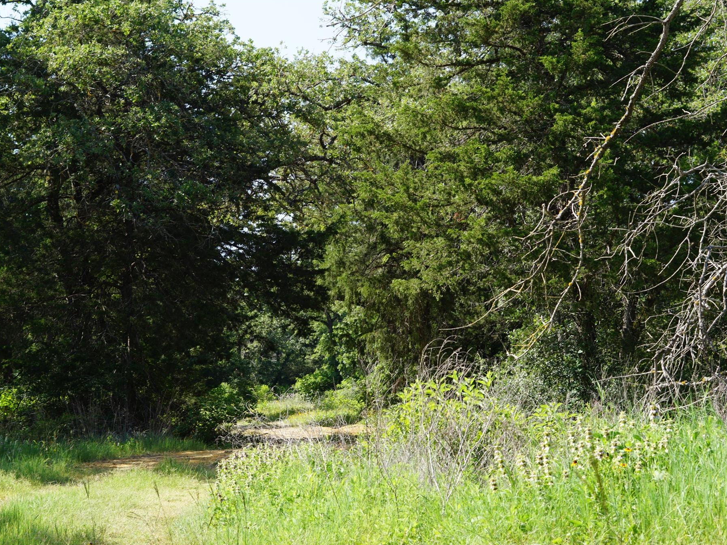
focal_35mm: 82
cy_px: 273
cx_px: 324
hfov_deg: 23.8
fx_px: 1722
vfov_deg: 18.0
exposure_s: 1/100
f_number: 8
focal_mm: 50
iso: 100
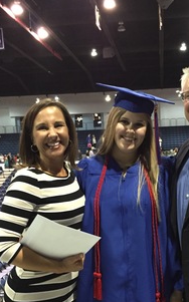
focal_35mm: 49
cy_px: 201
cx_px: 130
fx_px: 404
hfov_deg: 26.1
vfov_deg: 40.6
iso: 250
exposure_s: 1/15
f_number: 2.2
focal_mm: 4.15
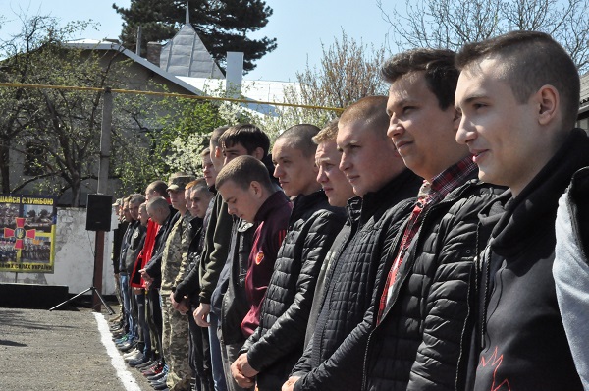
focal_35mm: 75
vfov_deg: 18.1
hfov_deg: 27.0
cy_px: 196
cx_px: 294
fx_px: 1225
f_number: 16
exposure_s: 1/1000
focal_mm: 50
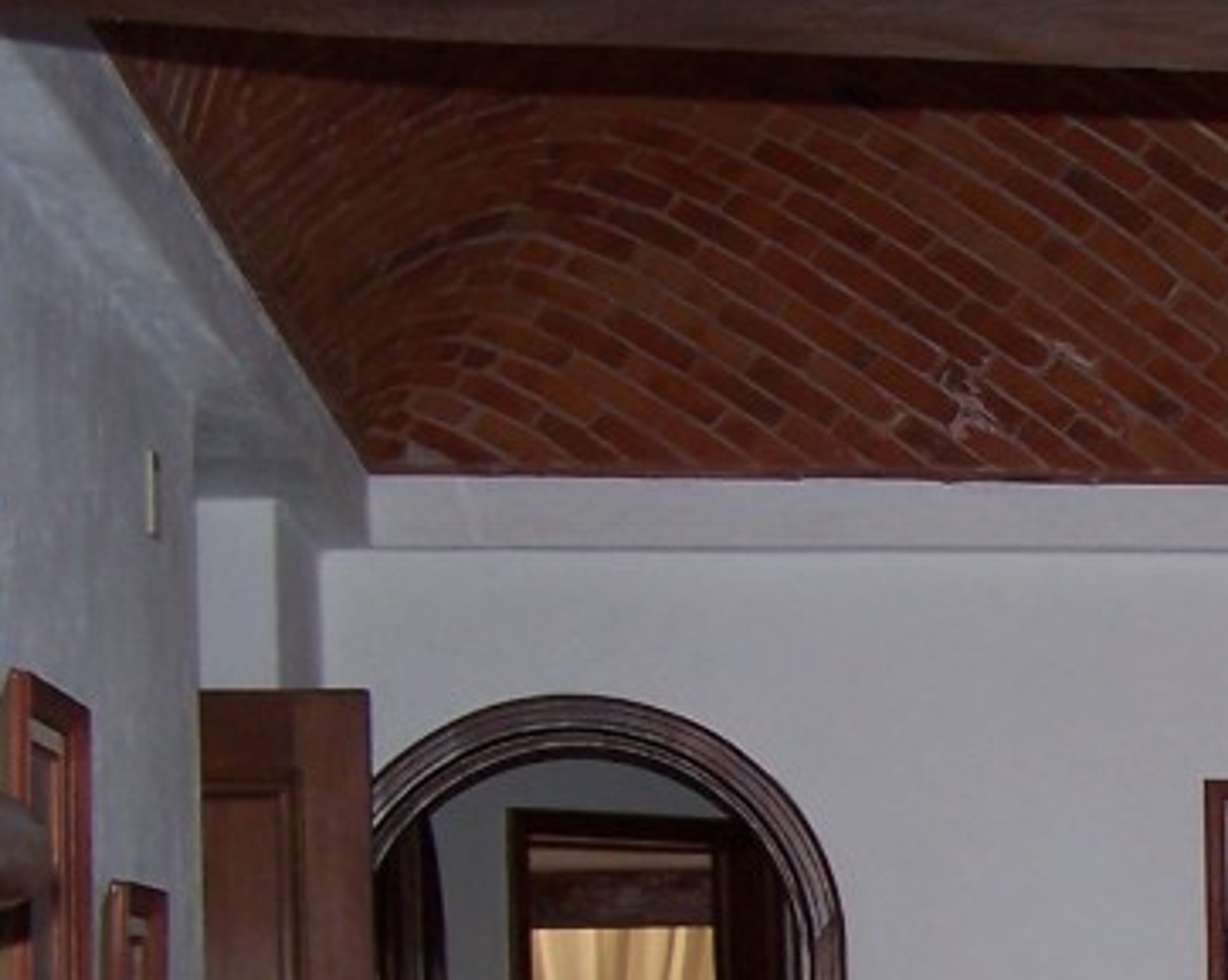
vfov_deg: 14.2
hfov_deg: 17.0
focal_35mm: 105
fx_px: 3813
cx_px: 1700
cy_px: 1173
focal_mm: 6.3
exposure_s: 1/60
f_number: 2.8
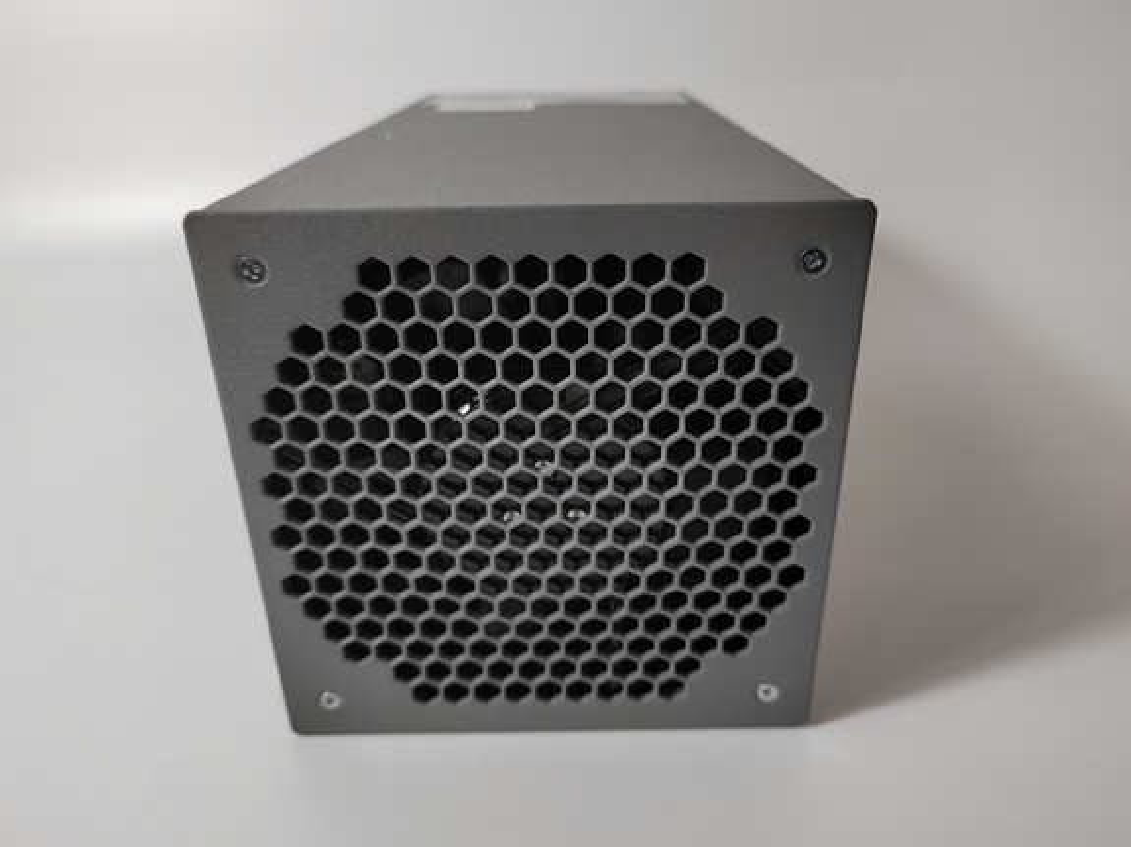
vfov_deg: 56.8
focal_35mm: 24
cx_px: 574
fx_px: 784
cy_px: 424
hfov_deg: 71.6
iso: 409
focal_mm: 5.52
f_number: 1.9
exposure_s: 1/100
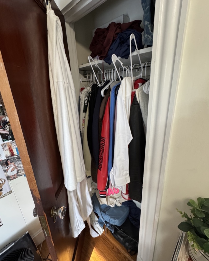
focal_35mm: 16
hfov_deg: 80.4
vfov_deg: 93.1
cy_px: 133
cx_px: 101
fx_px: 124
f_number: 2.2
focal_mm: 2.22
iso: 250
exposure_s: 1/60
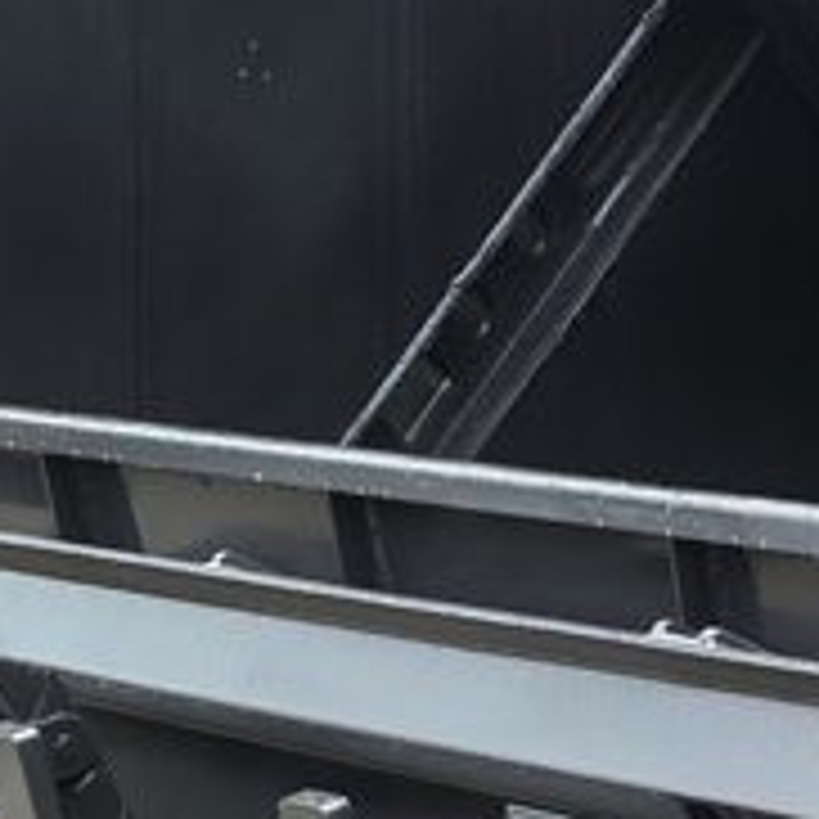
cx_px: 1125
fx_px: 2811
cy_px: 806
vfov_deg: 16.3
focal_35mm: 105
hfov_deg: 15.6
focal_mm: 5.75
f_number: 2
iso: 50
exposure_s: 1/214
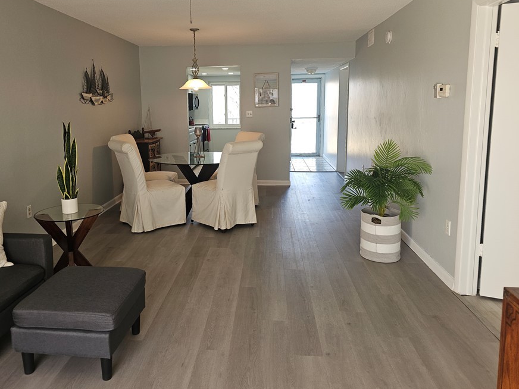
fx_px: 405
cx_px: 229
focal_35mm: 27
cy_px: 162
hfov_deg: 65.1
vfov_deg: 51.1
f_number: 1.7
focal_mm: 6.3
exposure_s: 1/60
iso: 40
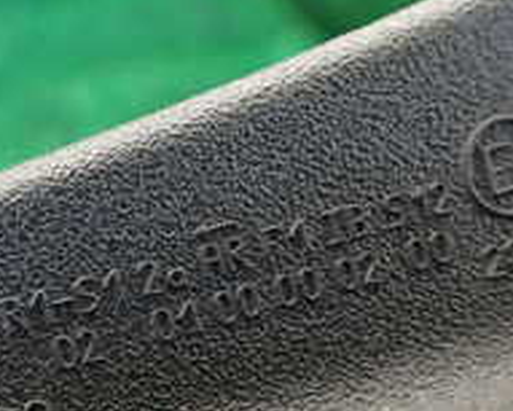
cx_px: -201
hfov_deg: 18.9
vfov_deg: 16.5
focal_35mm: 92
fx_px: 1398
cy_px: 381
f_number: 2.3
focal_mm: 5.4
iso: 400
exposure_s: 1/125
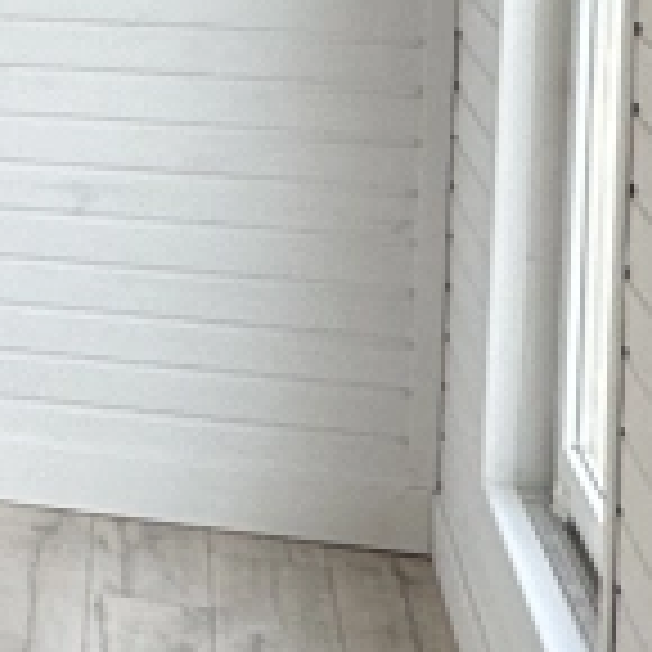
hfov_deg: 13.3
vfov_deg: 15.6
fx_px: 2280
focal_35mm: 107
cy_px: -173
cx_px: -778
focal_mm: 2.22
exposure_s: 1/99
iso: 40
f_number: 2.2
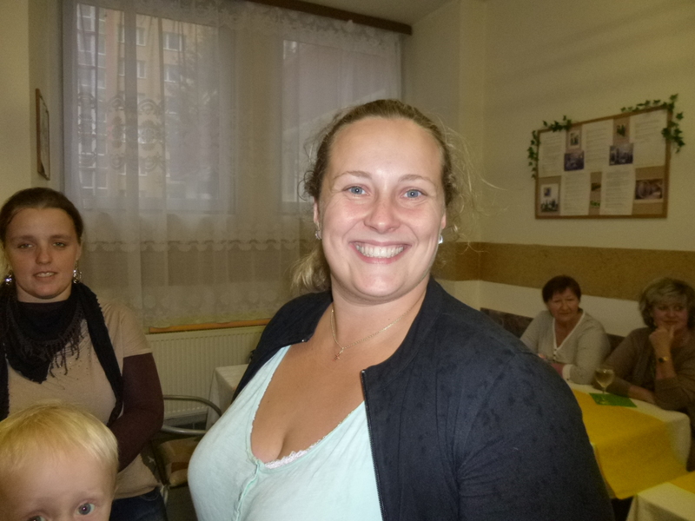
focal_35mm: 25
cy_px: 260
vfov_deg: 54.9
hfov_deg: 69.4
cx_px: 348
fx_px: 502
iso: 400
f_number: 3.1
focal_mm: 4.5
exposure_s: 1/60
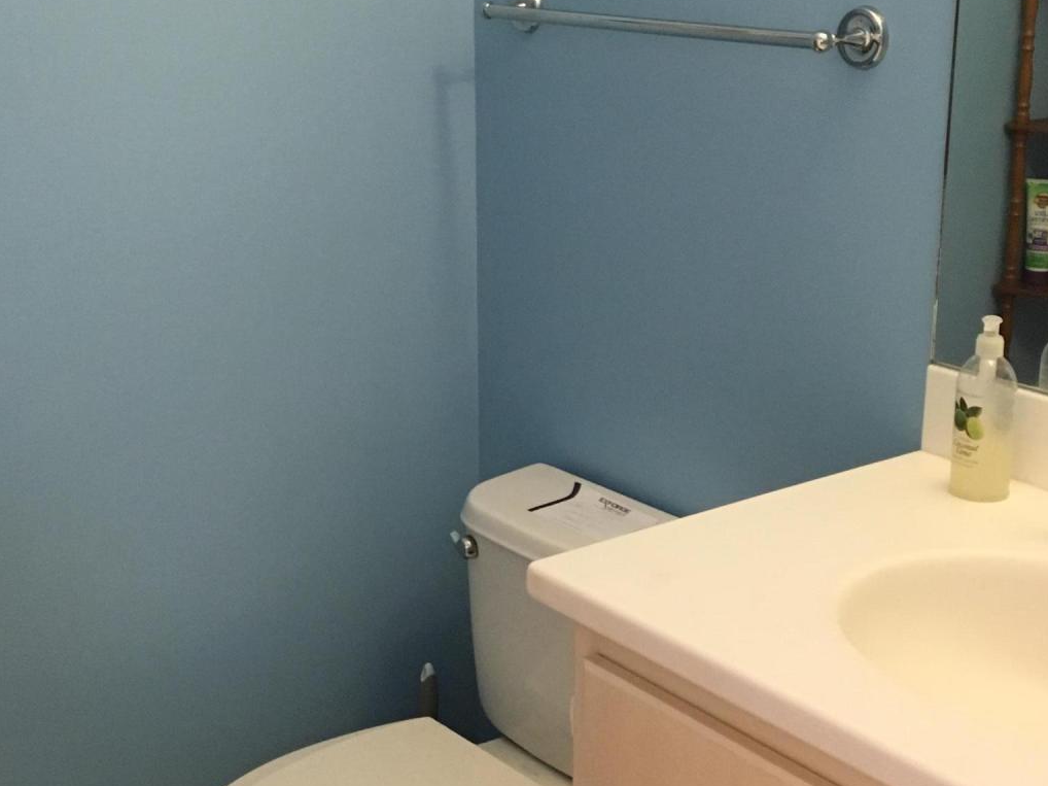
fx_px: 1725
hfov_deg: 33.8
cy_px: 355
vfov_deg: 25.6
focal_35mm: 57
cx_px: 473
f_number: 2.2
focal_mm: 4.15
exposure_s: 1/17
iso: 200
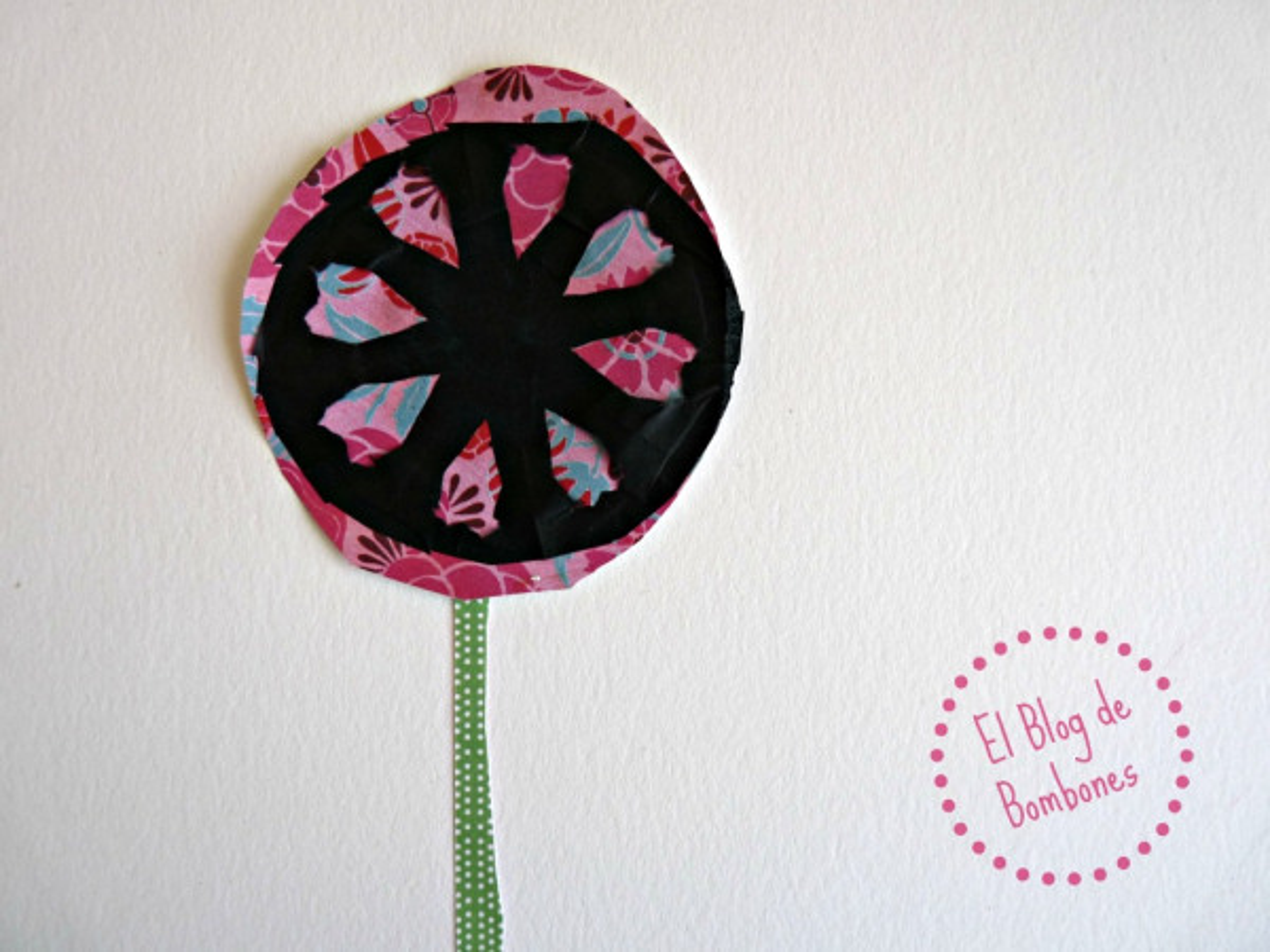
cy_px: 476
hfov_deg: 65.3
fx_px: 991
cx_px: 635
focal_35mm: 27
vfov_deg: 51.4
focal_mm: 4.8
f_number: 2.8
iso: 100
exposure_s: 1/40
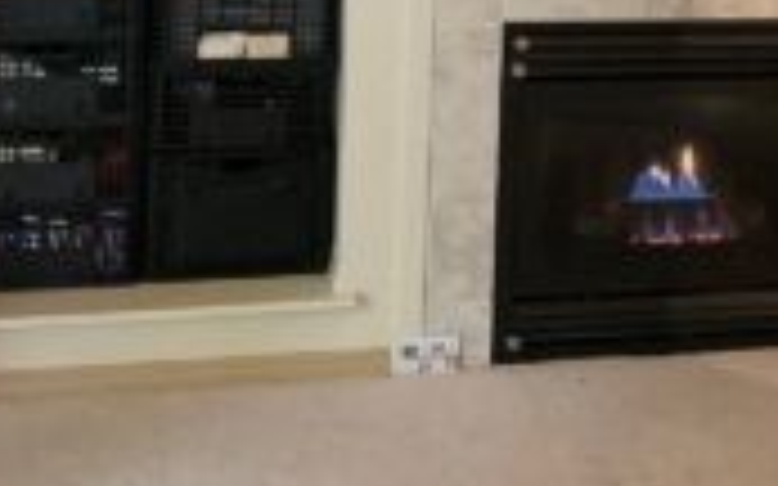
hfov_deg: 28.9
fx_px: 1505
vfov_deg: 17.1
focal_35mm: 71
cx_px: 477
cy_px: -171
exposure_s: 1/24
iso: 500
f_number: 1.8
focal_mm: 3
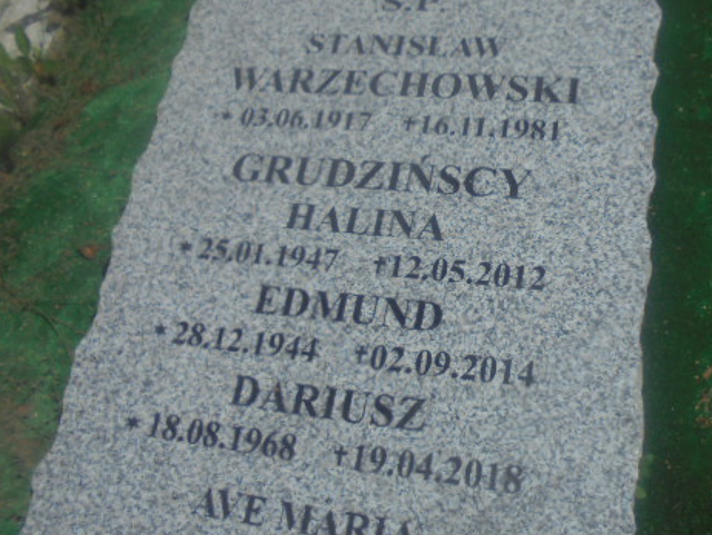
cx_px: 472
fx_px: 741
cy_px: 228
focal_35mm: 36
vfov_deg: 39.6
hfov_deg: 50.5
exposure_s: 1/320
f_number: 11.5
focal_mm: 4.6
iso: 100
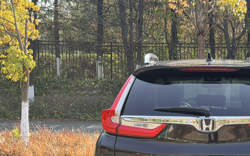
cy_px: 144
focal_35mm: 90
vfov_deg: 14.4
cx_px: 210
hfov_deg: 22.6
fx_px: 613
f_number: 1.78
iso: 80
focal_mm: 6.76
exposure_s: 1/1167
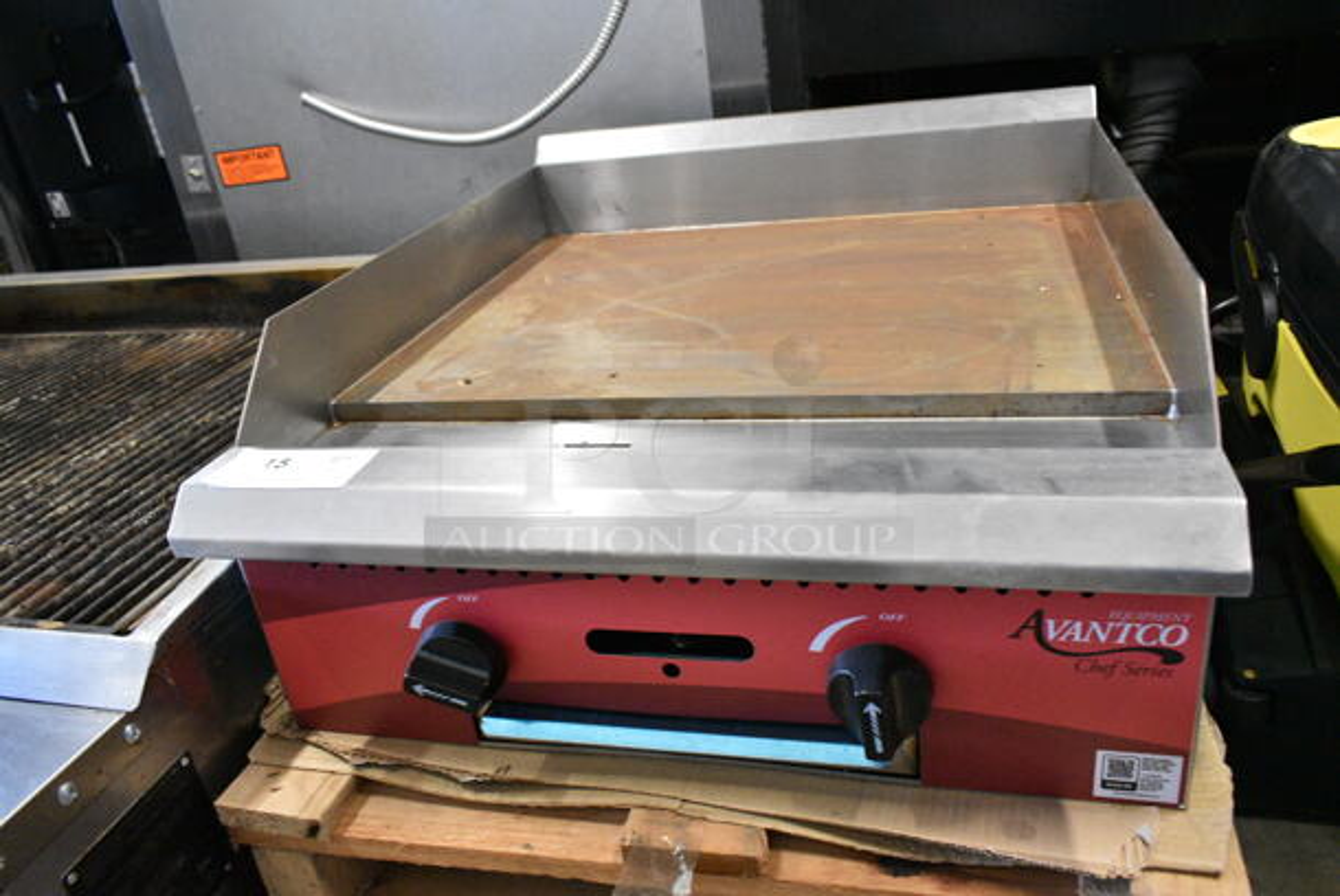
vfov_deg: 48.0
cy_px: 448
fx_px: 1006
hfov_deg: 67.3
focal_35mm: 27
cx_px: 670
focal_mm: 18
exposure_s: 1/100
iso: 6400
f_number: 5
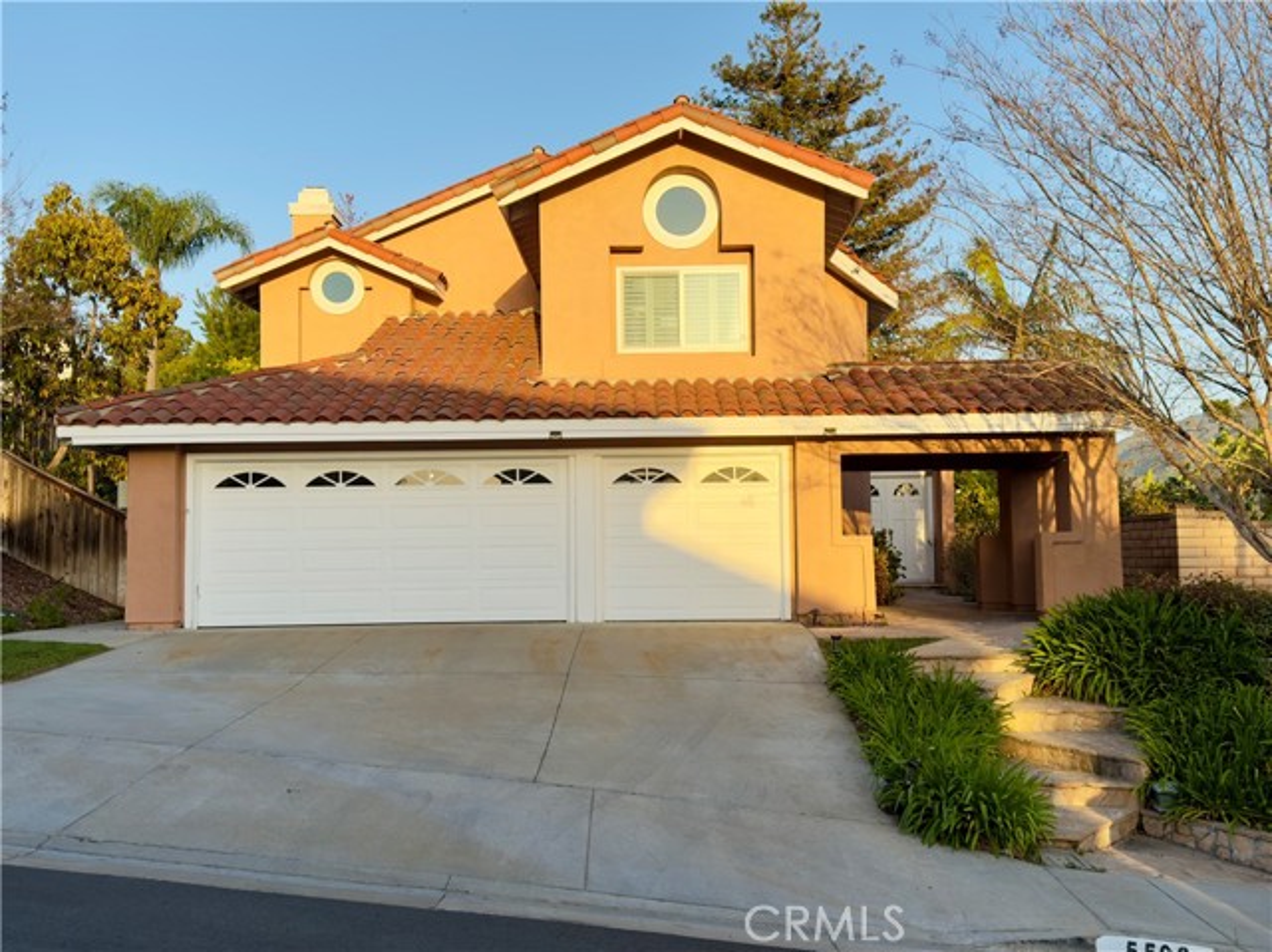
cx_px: 636
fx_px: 1285
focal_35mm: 35
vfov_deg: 40.6
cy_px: 476
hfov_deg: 52.7
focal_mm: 6.76
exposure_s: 1/1486
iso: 64
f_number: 1.78
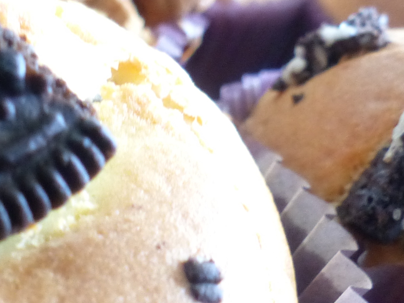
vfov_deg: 15.9
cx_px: 70
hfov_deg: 21.2
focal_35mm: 91
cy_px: 317
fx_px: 1062
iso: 400
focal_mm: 4.8
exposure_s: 1/15
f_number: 2.8
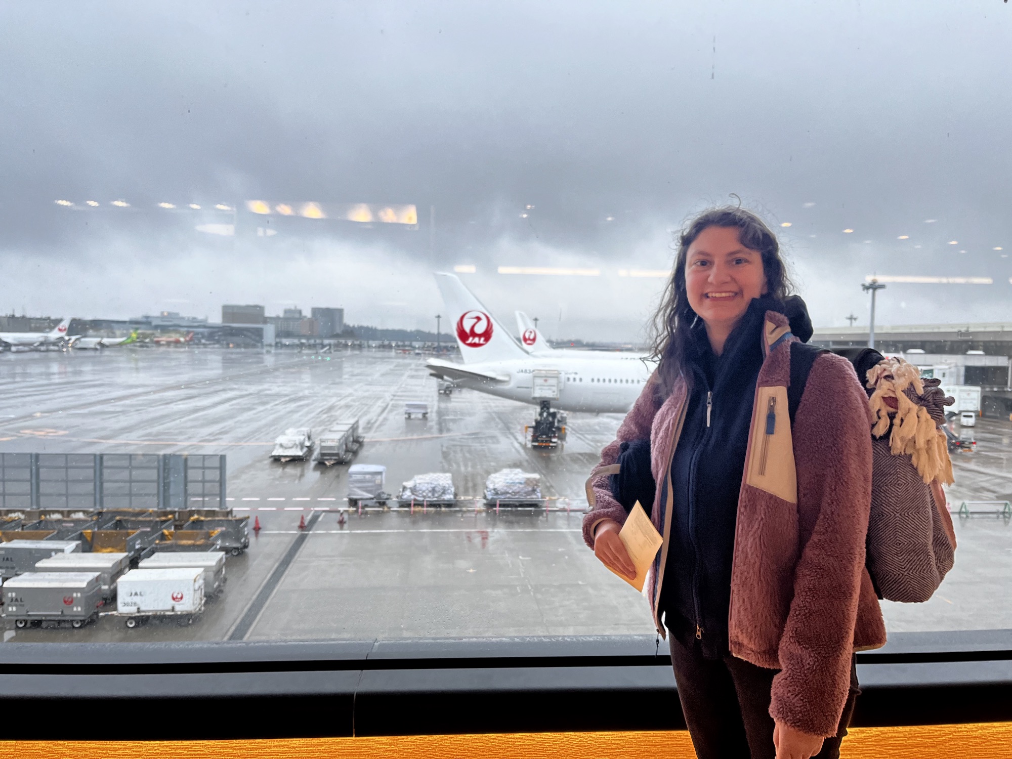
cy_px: 380
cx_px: 506
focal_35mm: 26
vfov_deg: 53.1
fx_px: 760
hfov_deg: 67.3
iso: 100
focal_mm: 5.1
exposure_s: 1/122
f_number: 1.6
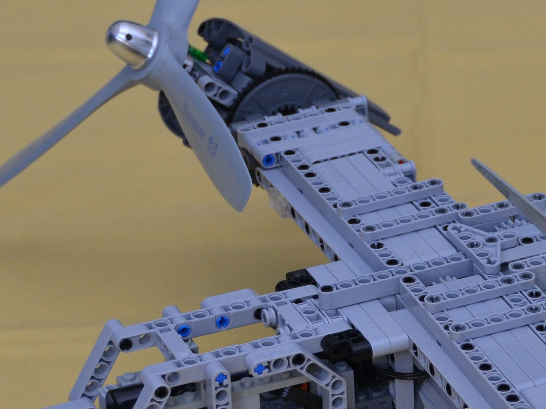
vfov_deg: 7.2
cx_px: 525
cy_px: 230
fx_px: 3249
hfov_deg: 9.5
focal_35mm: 206
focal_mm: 48
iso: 400
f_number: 5.6
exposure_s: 1/60
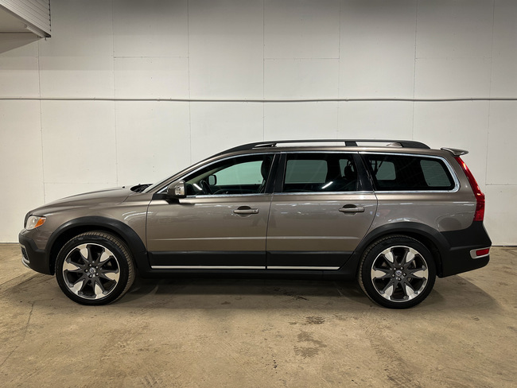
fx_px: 359
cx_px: 258
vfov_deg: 56.8
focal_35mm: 24
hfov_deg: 71.6
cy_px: 194
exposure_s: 1/50
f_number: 1.8
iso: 160
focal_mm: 6.86
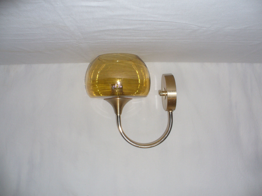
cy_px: 98
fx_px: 280
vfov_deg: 38.7
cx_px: 131
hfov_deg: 50.1
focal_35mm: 37
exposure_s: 1/30
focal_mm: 6.1
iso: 100
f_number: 2.8
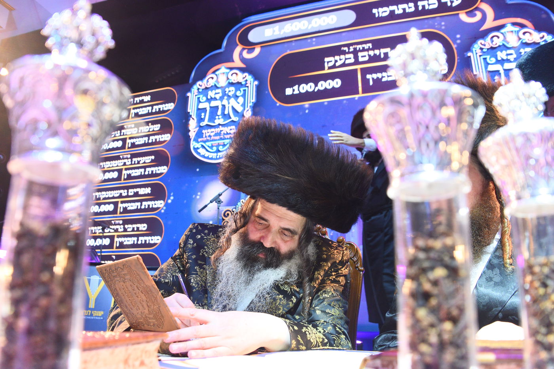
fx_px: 431
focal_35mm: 28
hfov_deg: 65.5
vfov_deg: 46.4
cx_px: 277
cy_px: 184
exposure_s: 1/50
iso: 2000
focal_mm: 28
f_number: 5.6
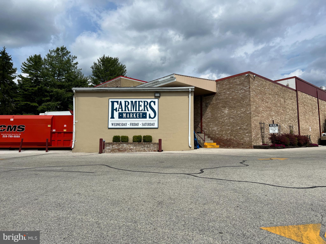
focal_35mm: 26
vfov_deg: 53.1
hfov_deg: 67.3
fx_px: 245
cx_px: 163
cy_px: 122
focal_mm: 5.7
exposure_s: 1/7463
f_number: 1.5
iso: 50
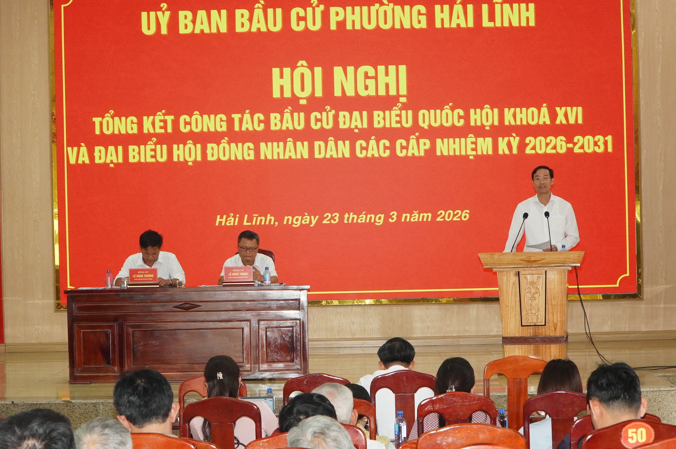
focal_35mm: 78
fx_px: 1456
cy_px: 229
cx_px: 331
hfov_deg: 26.1
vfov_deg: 17.5
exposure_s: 1/80
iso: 2500
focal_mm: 43
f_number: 9
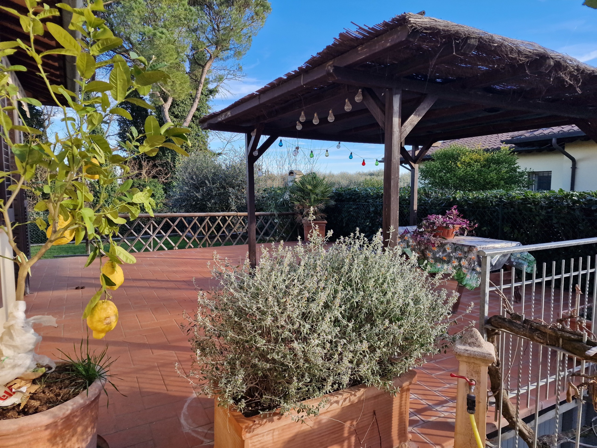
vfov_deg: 58.9
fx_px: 397
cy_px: 224
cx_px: 298
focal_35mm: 23
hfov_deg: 73.9
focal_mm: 6.4
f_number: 1.8
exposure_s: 1/302
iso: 50
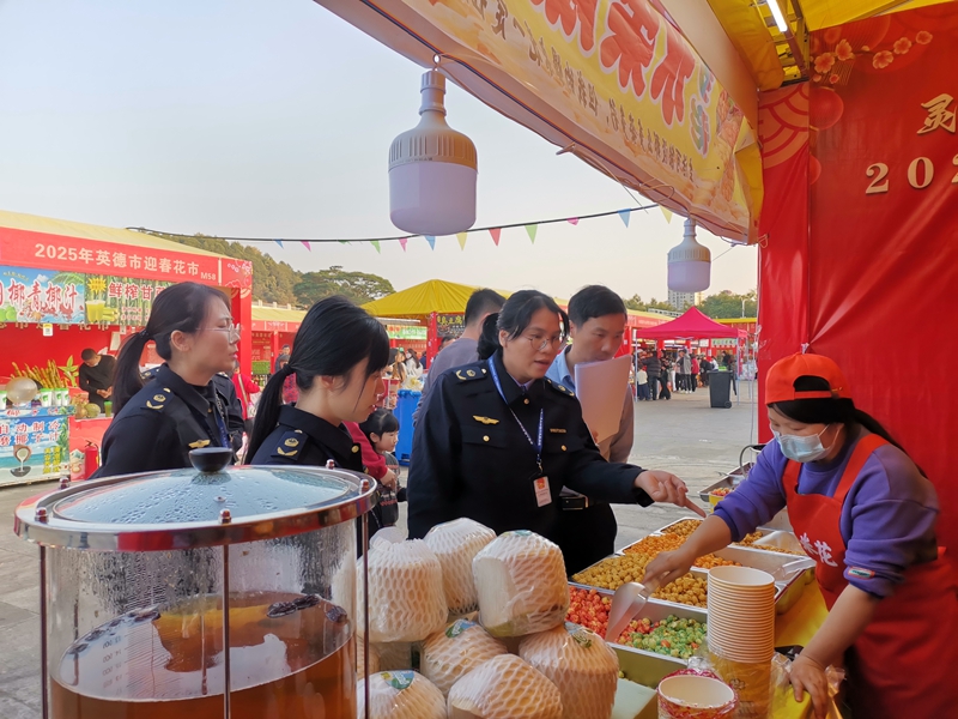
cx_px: 479
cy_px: 360
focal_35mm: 26
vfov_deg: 53.1
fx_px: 720
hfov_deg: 67.3
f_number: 1.8
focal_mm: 4.75
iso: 50
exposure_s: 1/279
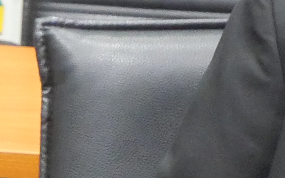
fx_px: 4682
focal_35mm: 603
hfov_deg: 3.4
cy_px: 191
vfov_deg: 2.2
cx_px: -560
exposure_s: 1/25
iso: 3200
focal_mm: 43
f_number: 5.6
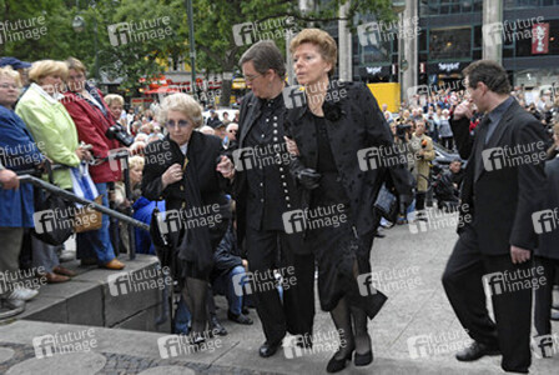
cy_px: 188
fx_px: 793
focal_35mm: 51
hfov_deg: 38.8
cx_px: 280
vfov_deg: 26.6
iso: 400
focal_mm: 34
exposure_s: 1/125
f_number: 9
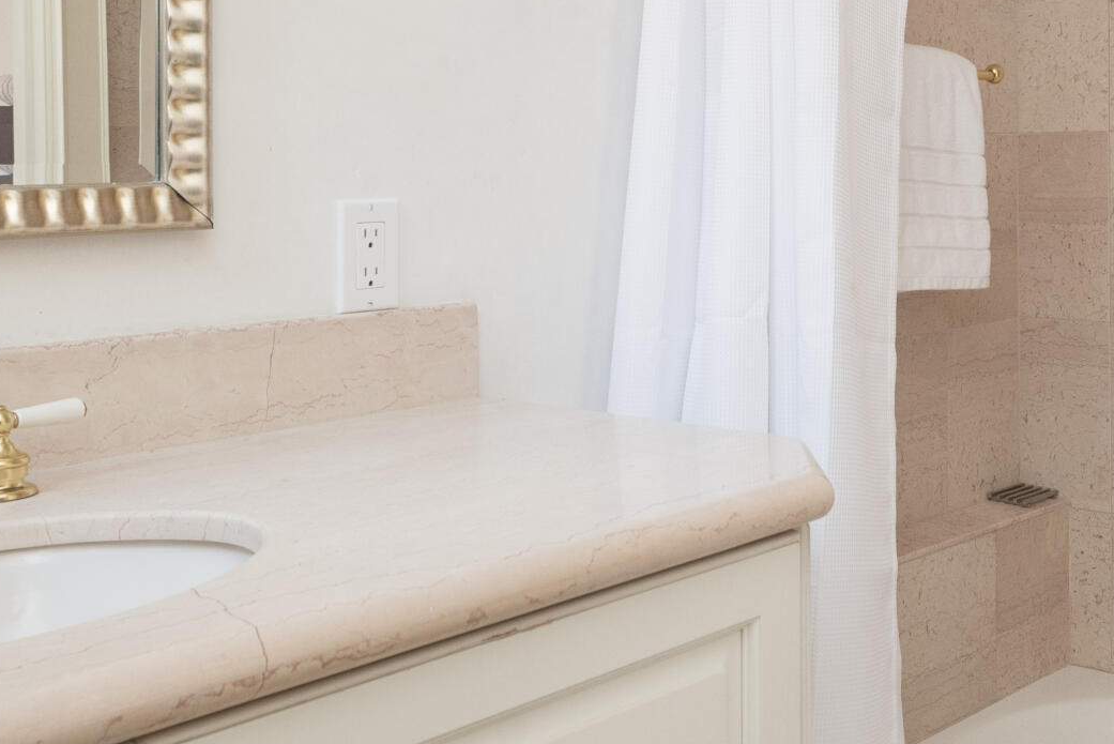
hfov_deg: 38.7
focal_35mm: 49
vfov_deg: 27.0
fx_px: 1517
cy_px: 137
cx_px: 904
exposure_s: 1/8
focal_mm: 17
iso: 800
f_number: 7.1
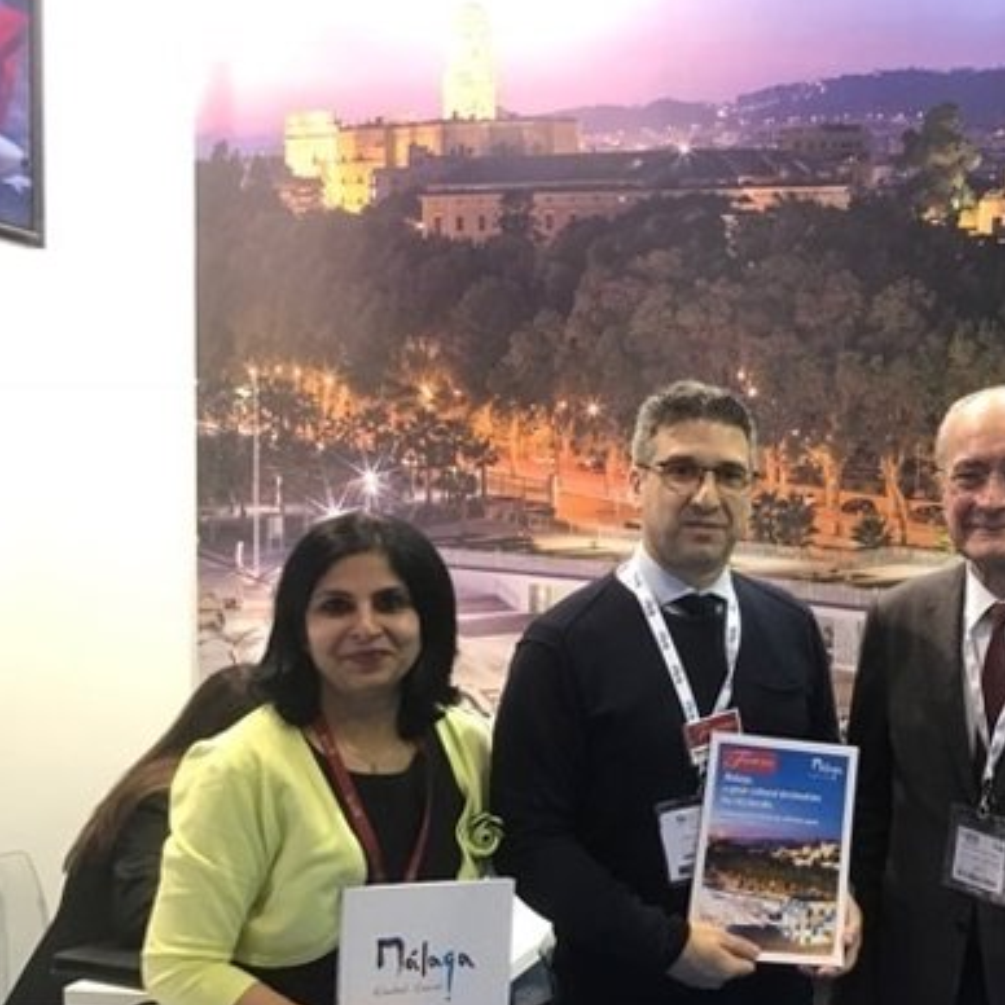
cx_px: 847
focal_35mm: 44
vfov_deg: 38.2
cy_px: 609
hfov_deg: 36.6
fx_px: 1445
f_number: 1.8
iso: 40
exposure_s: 1/25
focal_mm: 3.99
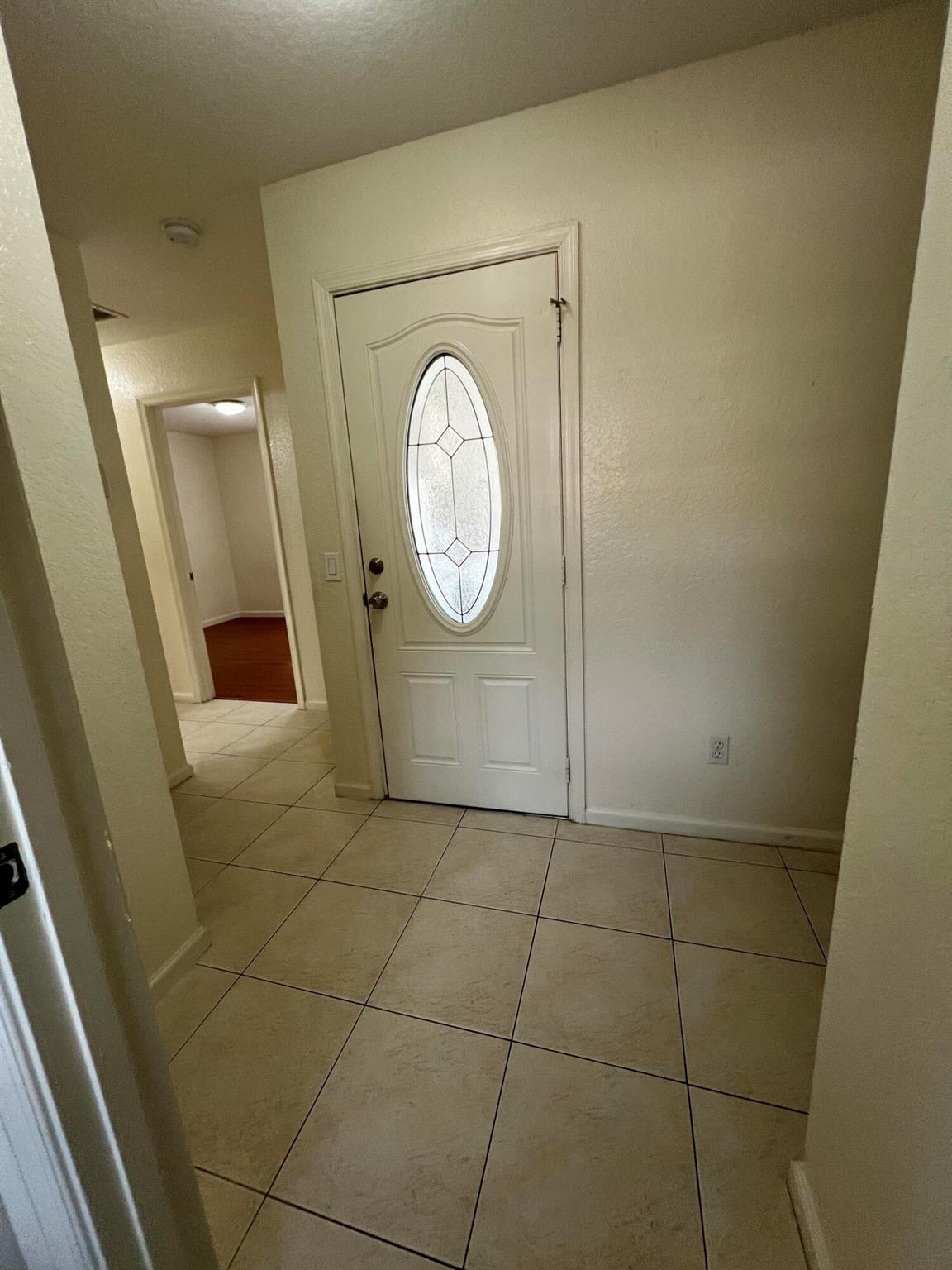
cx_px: 476
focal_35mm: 13
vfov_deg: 106.2
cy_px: 635
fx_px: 477
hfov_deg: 89.9
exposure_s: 1/120
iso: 160
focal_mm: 1.57
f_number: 1.8
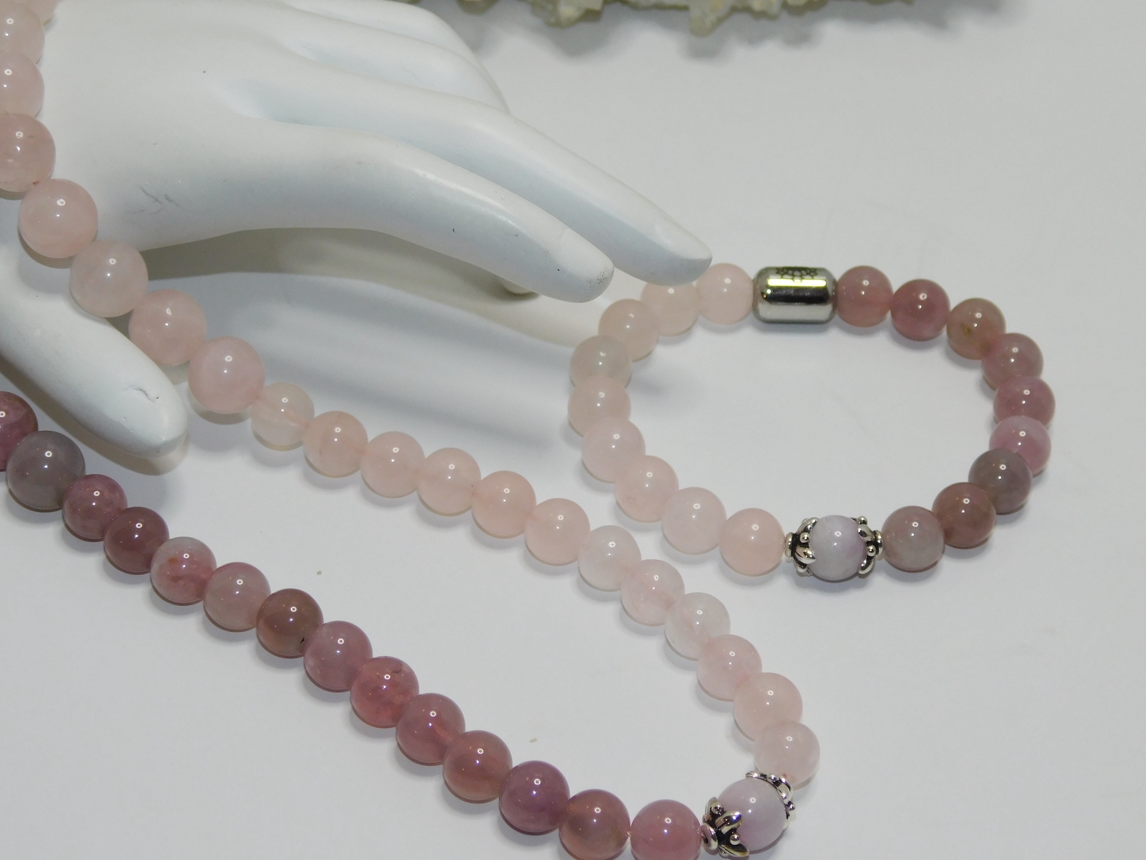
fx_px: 2913
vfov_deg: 16.8
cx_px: 521
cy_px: 430
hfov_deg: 22.2
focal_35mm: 88
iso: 180
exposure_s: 1/60
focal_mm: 14.2
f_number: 4.4
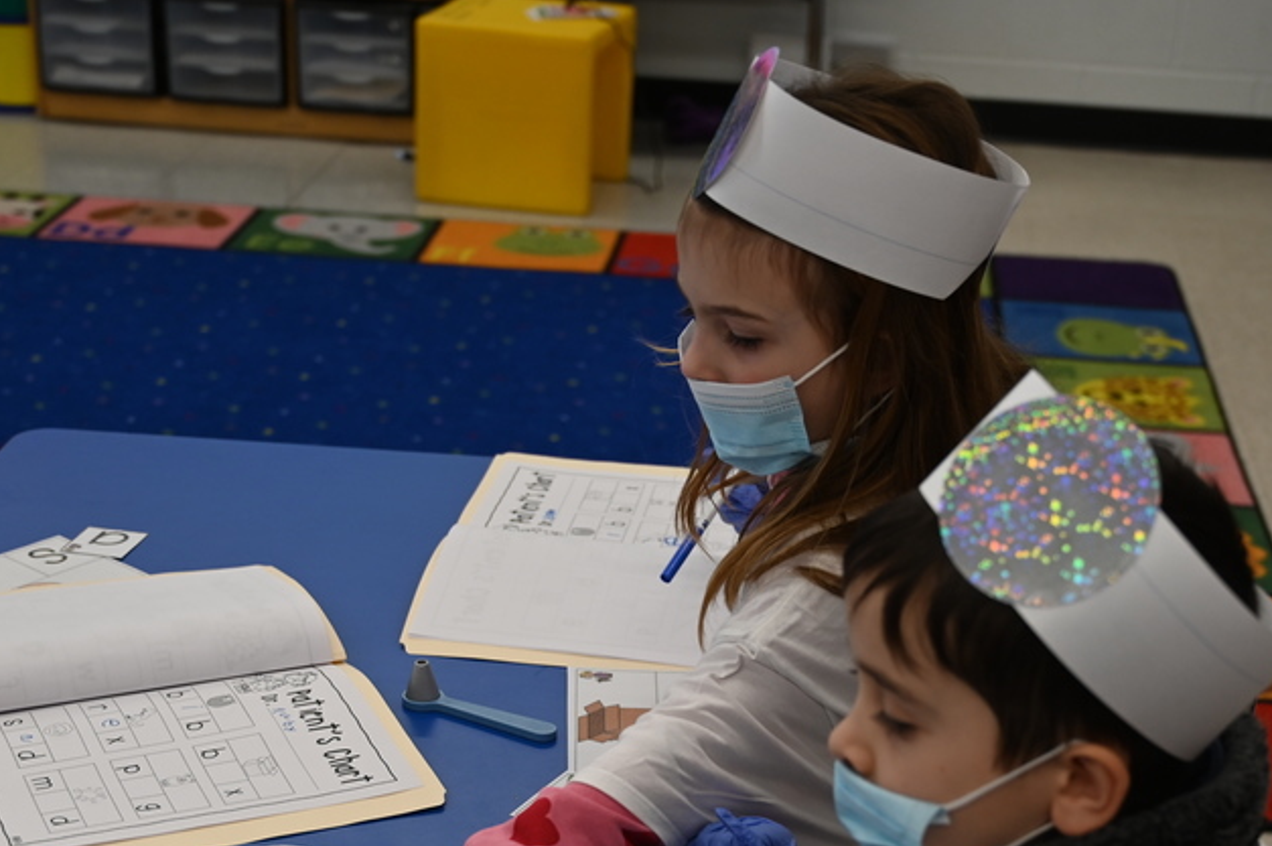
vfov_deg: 20.0
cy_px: 683
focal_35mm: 67
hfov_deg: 30.1
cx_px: 736
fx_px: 2365
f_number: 4
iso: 500
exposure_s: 1/125
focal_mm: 41
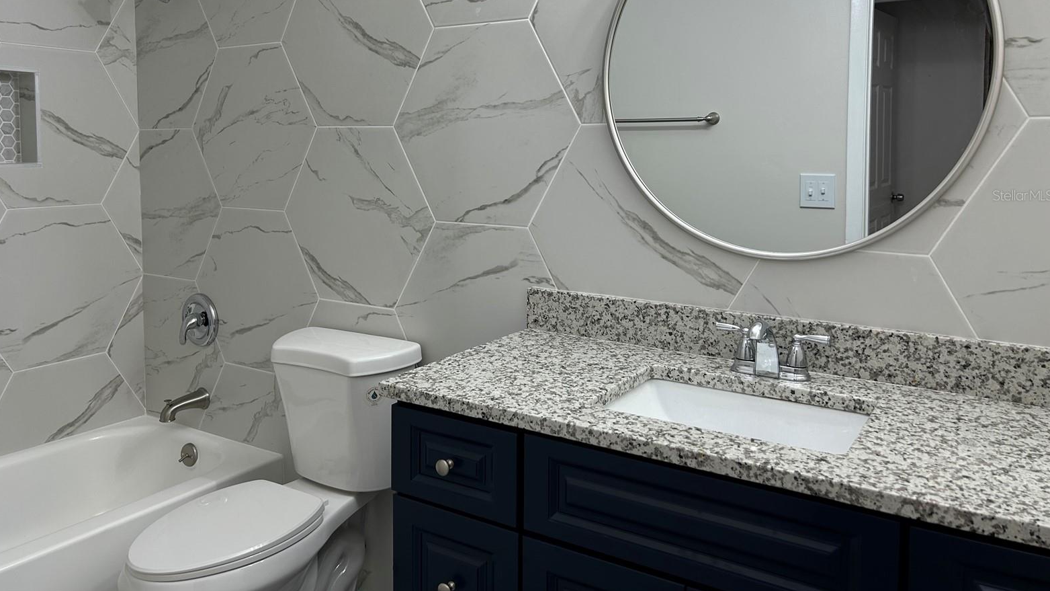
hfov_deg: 66.1
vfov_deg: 39.7
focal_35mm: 29
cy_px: 195
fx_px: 807
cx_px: 519
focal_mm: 5.7
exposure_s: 1/120
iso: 50
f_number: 1.5
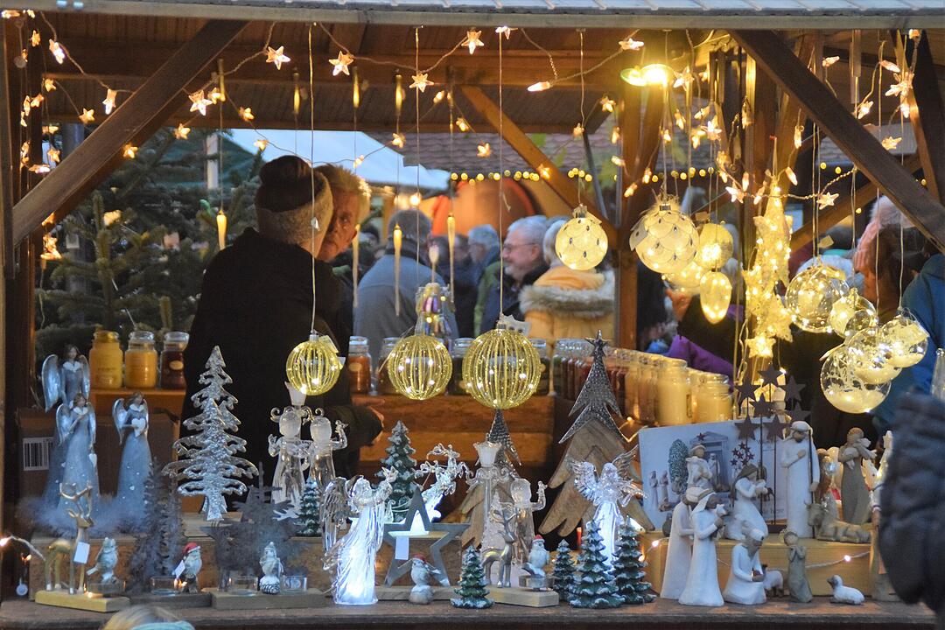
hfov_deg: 17.1
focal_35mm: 120
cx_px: 472
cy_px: 315
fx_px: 3150
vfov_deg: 11.4
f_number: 5.6
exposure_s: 1/100
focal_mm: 80
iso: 3200
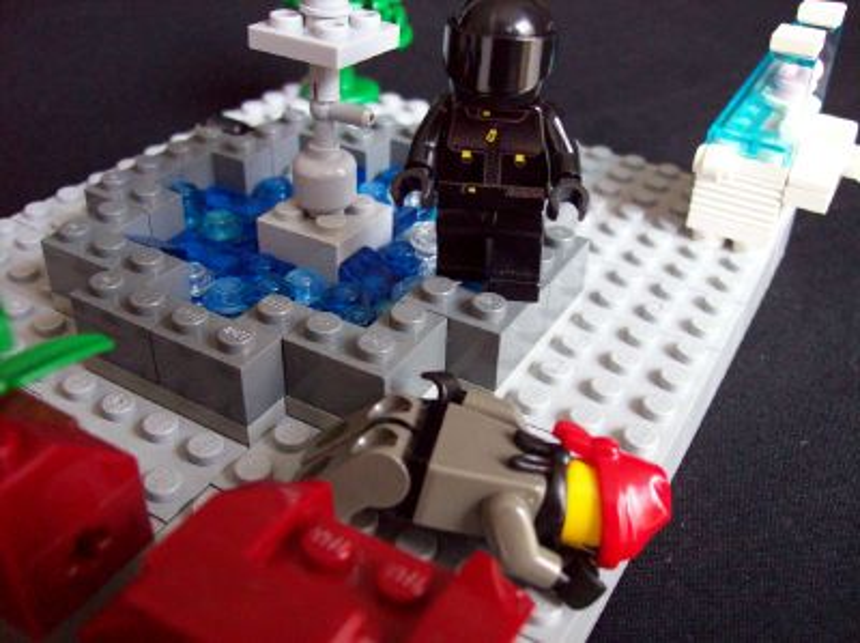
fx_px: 893
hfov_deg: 51.4
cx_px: 430
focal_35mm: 36
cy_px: 322
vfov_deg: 39.6
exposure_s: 1/8
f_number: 2.7
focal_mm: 6
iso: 160
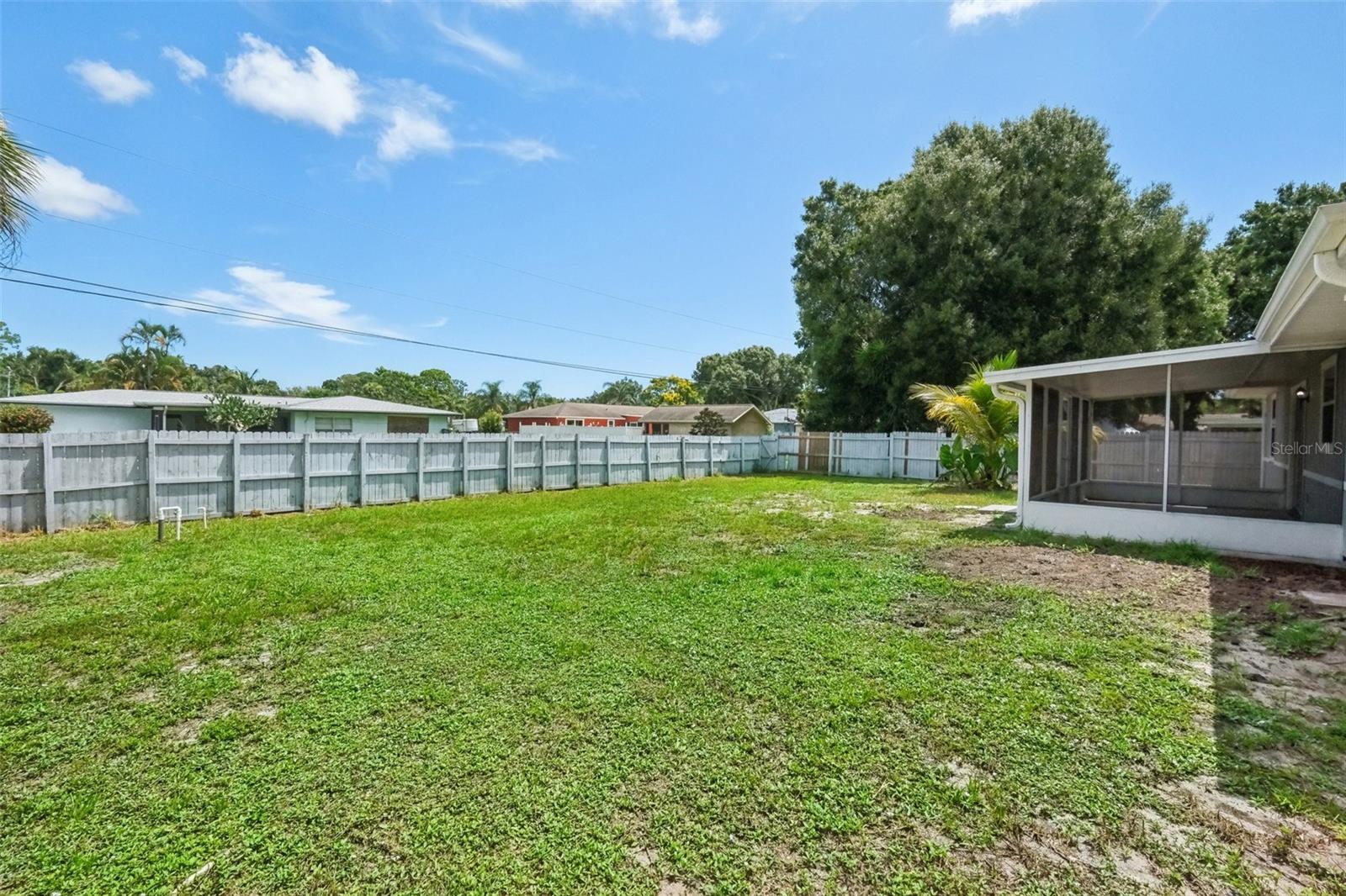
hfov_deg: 100.4
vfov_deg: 77.3
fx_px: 561
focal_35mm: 15
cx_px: 673
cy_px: 448
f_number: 7.1
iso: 1600
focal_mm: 10
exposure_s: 1/5800
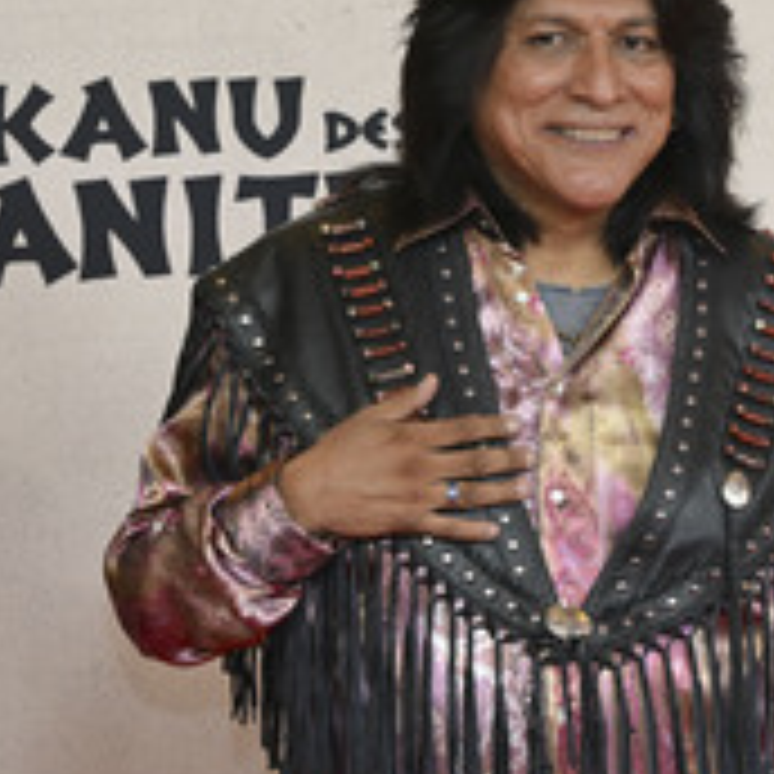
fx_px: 3769
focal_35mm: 149
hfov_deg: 11.4
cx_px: 1001
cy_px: 472
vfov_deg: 11.7
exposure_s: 1/160
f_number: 5.6
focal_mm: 67
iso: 800
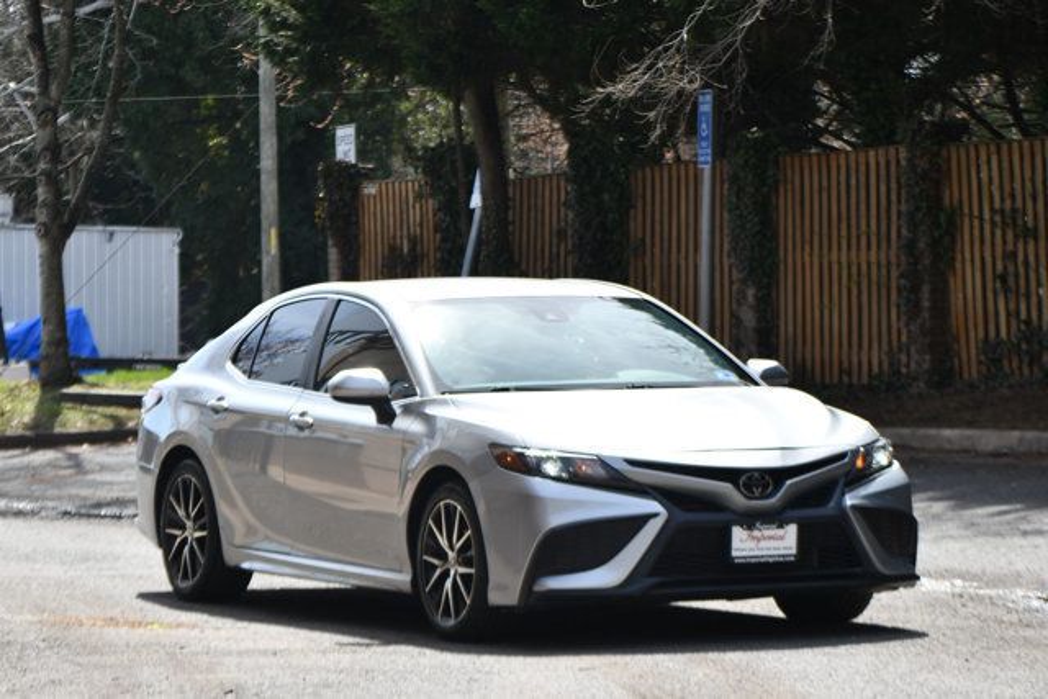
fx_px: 4280
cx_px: 524
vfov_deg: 9.3
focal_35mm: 147
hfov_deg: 14.0
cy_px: 350
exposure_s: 1/400
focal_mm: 98
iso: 100
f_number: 10
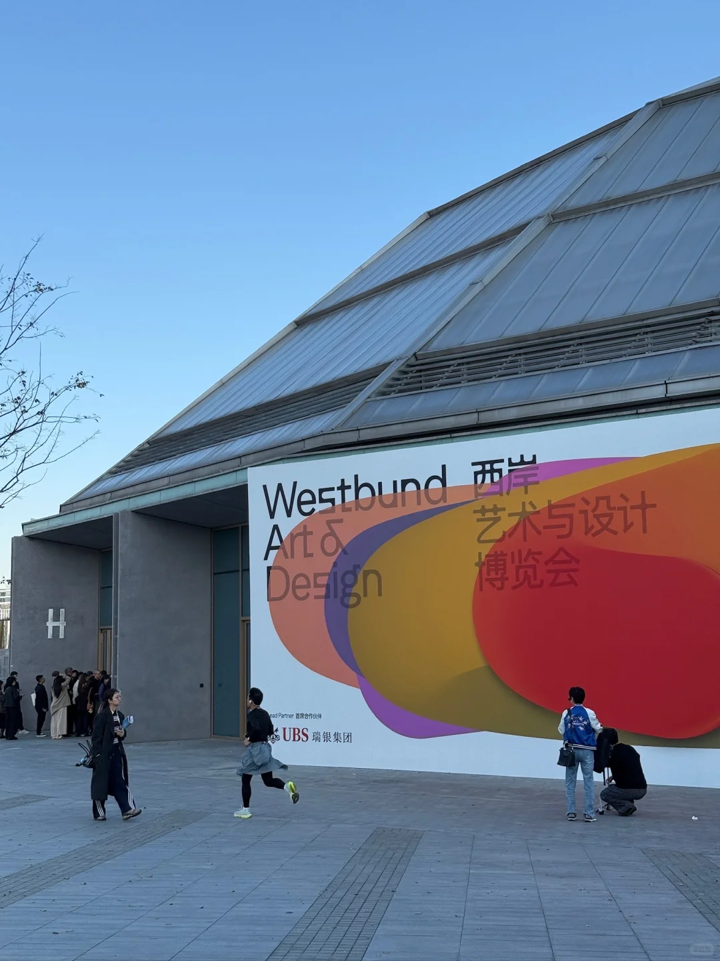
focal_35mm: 48
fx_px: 1331
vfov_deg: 39.7
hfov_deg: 30.3
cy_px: 480
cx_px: 360
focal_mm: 6.76
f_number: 1.78
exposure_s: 1/3226
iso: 80
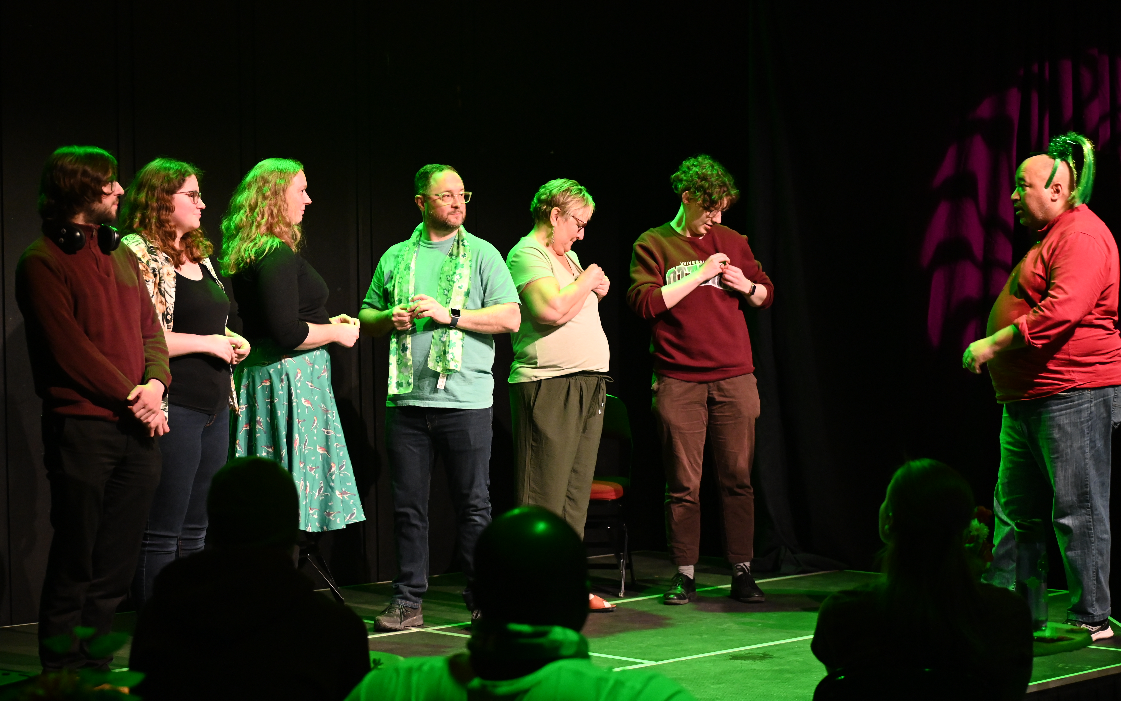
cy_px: 367
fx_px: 2291
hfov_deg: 27.5
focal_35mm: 75
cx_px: 560
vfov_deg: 17.4
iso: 5000
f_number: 5
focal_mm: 70
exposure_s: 1/60
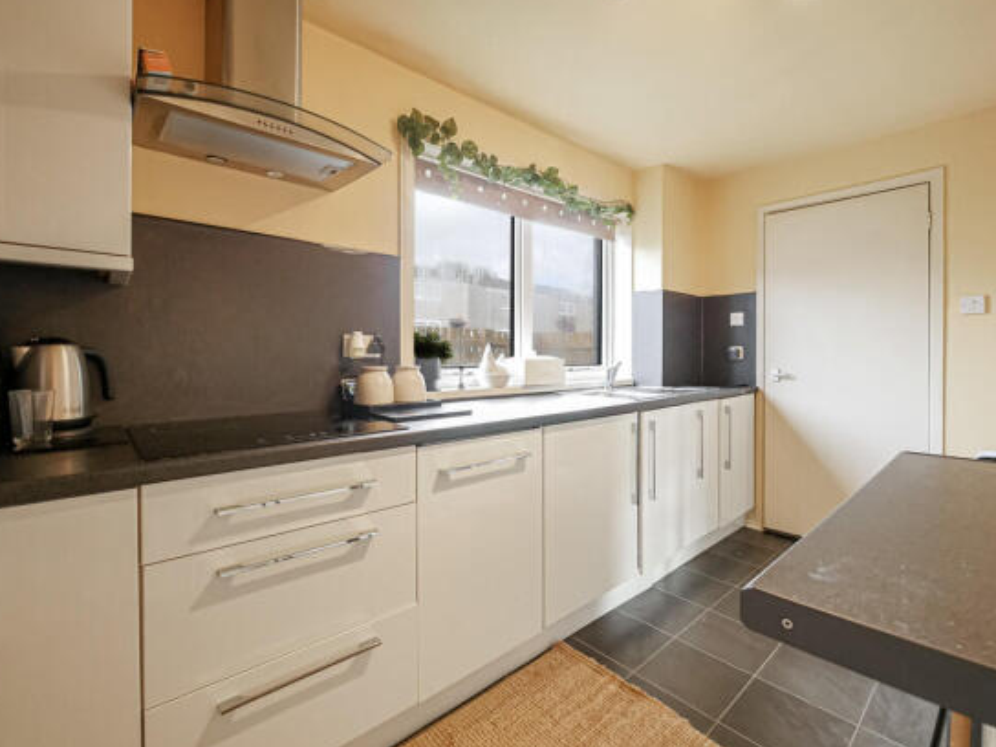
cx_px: 506
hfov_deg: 98.2
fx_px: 432
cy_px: 362
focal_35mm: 15
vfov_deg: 81.7
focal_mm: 7
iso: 800
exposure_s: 1/60
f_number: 4
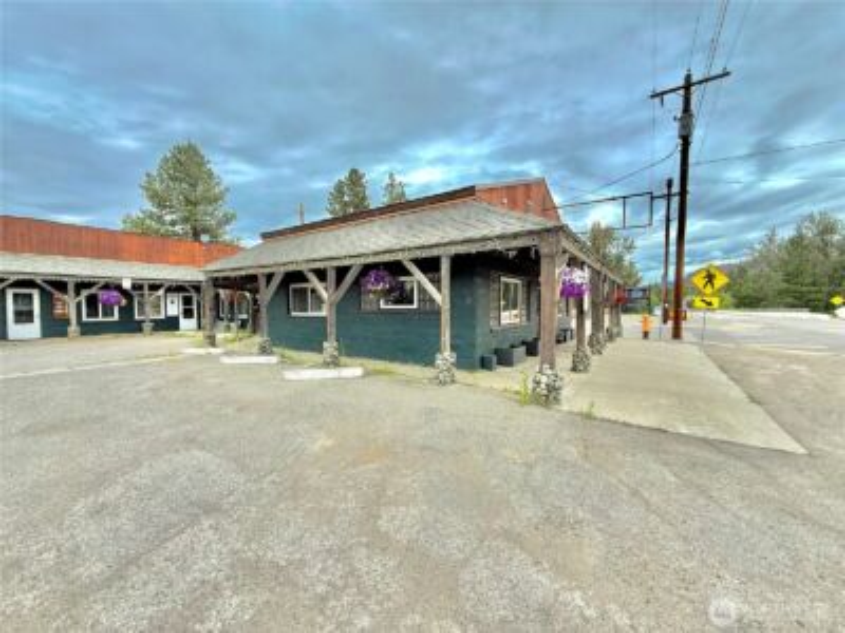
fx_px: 342
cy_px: 316
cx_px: 422
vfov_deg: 85.7
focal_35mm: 14
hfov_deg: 102.1
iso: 64
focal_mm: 2.22
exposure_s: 1/549
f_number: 2.2
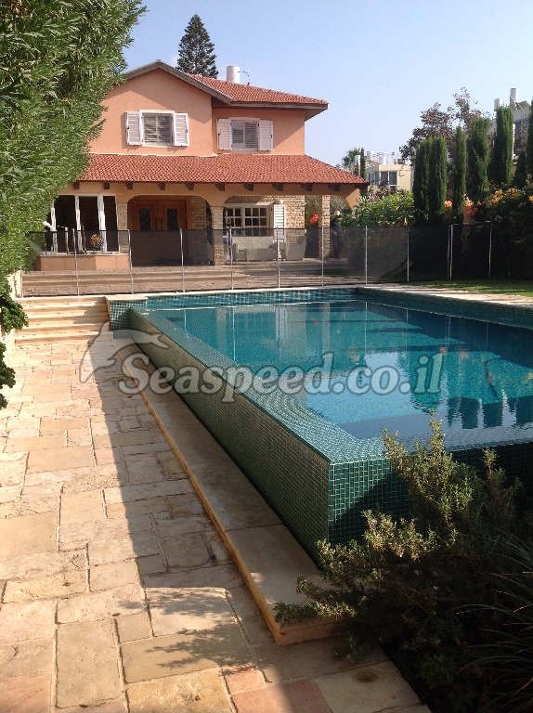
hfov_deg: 40.6
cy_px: 356
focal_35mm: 35
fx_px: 720
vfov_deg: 52.7
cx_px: 266
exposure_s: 1/1080
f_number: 2.4
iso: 50
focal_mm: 4.28
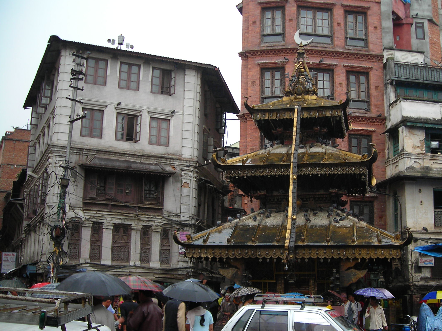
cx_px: 265
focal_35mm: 46
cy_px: 173
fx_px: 587
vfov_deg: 31.5
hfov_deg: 41.1
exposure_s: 1/45.7
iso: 50
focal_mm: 6.3
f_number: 3.2
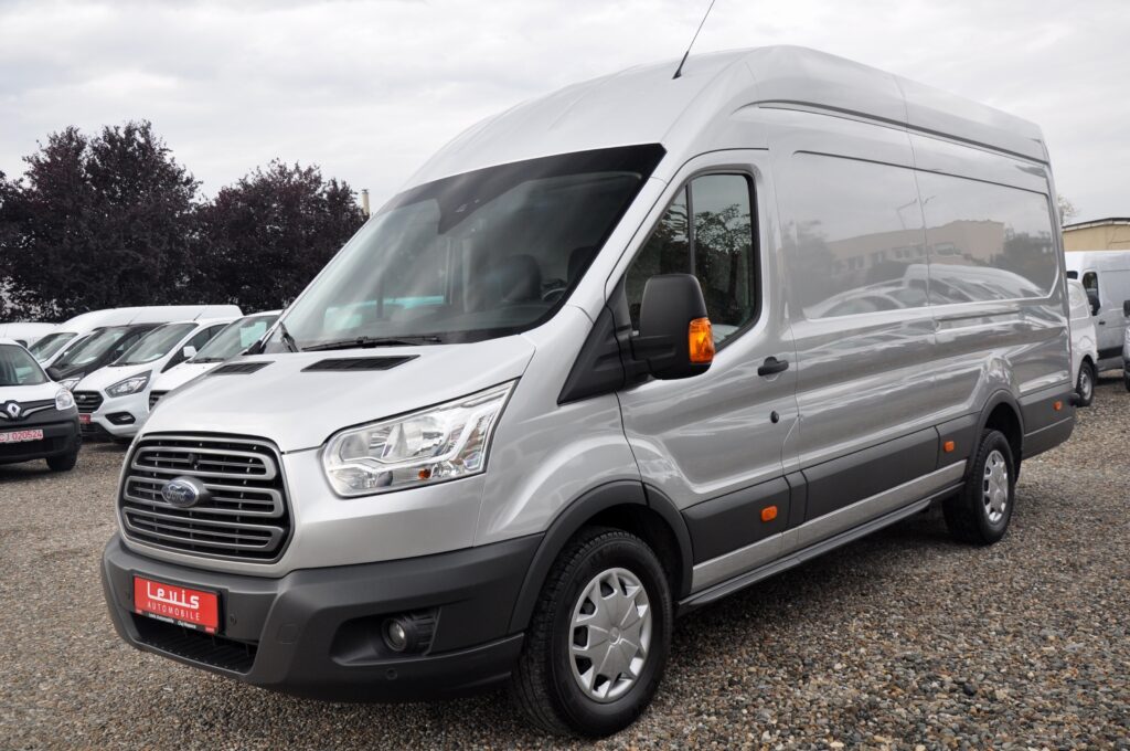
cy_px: 376
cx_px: 565
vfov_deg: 39.9
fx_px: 1035
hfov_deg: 57.3
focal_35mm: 33
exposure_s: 1/160
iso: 500
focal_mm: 22
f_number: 6.3
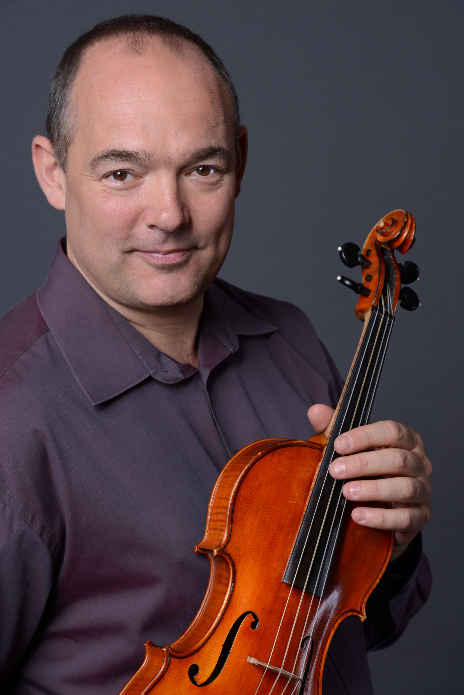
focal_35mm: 116
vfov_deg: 17.6
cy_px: 348
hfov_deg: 11.8
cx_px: 232
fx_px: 2240
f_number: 9
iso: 200
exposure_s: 1/125
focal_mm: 116
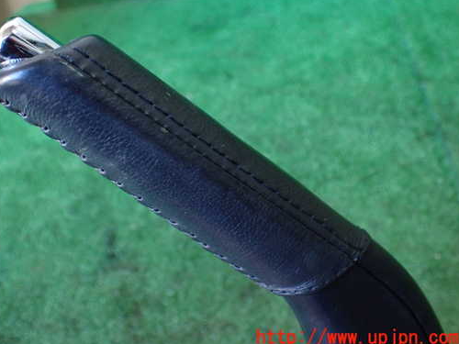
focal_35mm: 36
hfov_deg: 51.1
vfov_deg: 39.5
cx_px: 188
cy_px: 143
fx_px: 477
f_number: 2.3
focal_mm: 5.4
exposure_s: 1/125
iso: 800
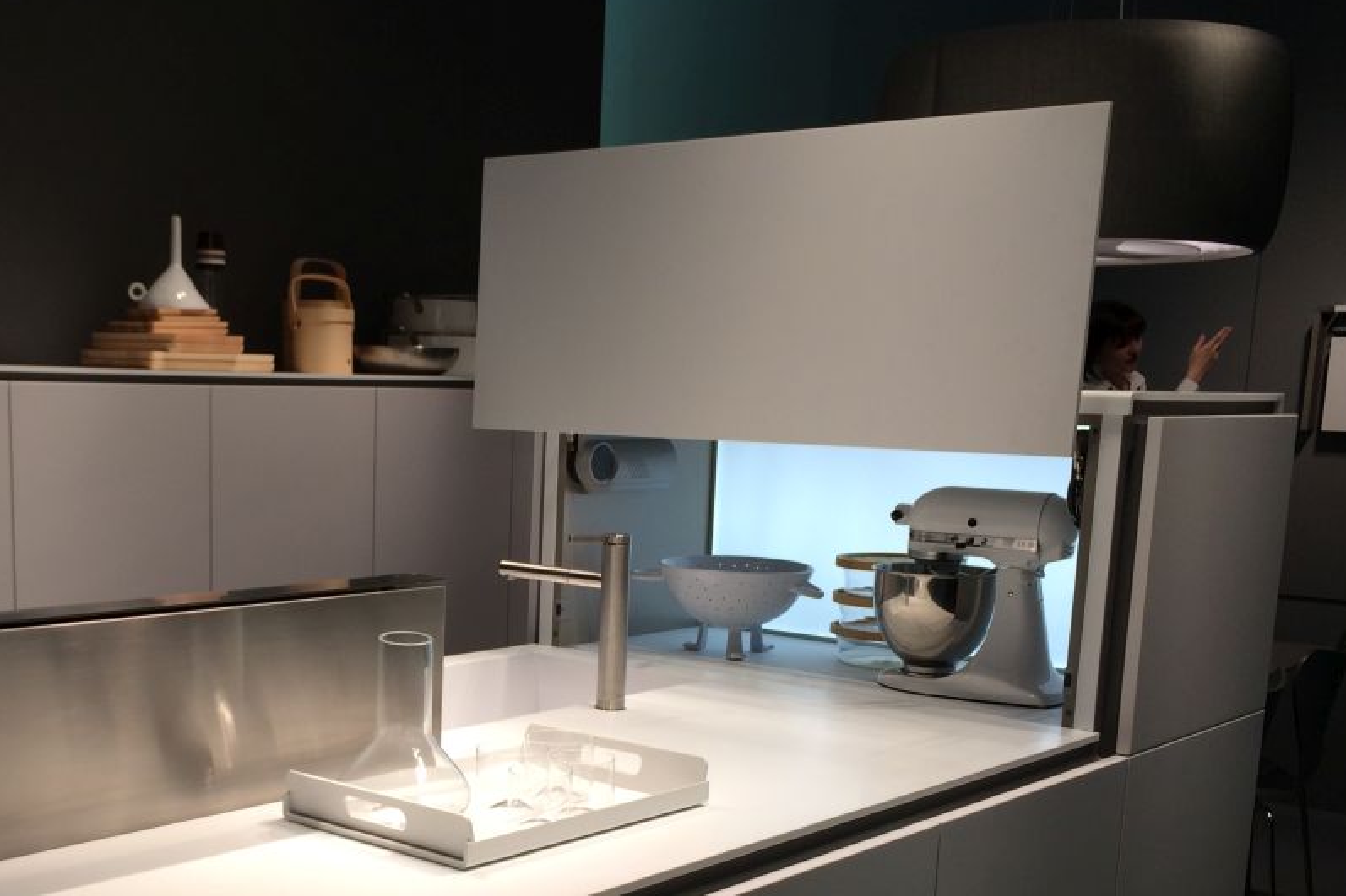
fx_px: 1757
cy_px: 710
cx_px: 439
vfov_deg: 28.1
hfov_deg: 41.3
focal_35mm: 47
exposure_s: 1/122
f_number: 2.2
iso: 32
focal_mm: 4.12
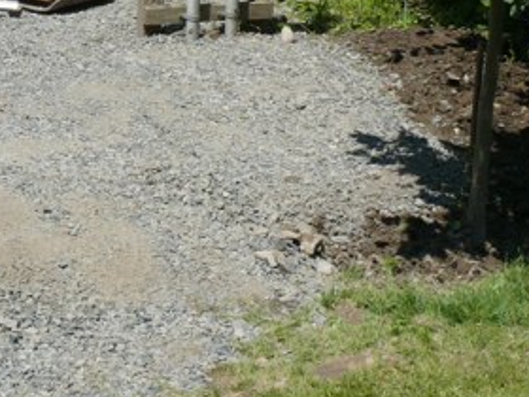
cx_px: 9
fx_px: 1528
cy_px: -45
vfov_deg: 14.4
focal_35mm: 100
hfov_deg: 19.1
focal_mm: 7.4
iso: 100
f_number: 6.3
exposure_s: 1/500
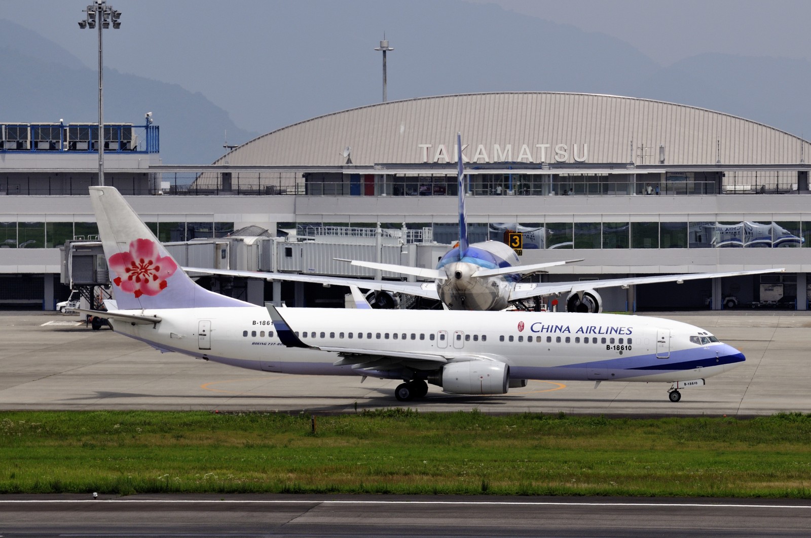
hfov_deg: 6.3
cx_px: 406
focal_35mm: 330
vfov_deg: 4.2
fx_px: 7424
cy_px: 269
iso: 200
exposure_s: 1/500
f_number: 13
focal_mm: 220
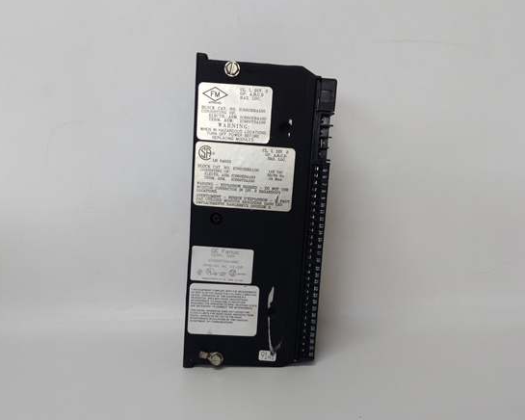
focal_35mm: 29
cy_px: 214
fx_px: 451
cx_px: 268
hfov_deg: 60.4
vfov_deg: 50.0
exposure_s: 1/50
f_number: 2
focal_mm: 3.79
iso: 143
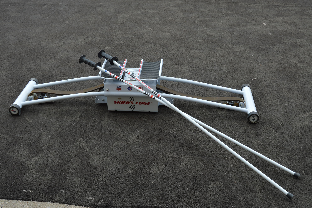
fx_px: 390
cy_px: 104
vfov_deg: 29.8
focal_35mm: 45
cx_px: 156
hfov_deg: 43.6
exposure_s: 1/160
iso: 100
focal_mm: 30
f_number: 8
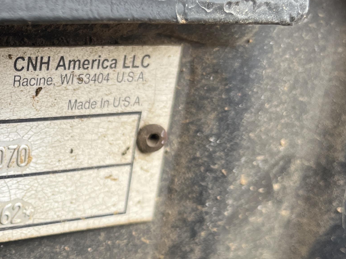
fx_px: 680
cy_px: 199
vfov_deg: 21.4
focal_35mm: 68
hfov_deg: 26.4
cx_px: -30
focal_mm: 5.1
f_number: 1.6
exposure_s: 1/121
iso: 100
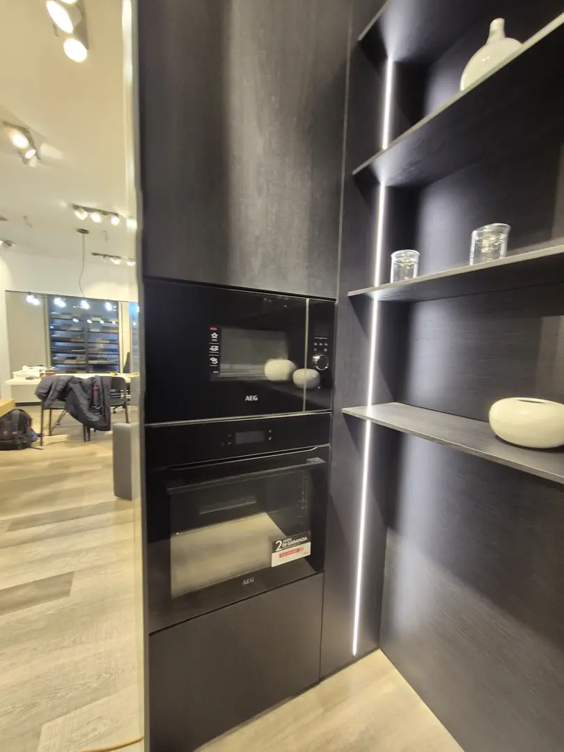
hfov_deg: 89.9
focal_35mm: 13
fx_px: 282
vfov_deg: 106.2
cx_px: 282
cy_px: 376
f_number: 2.2
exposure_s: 1/50
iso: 200
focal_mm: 2.2
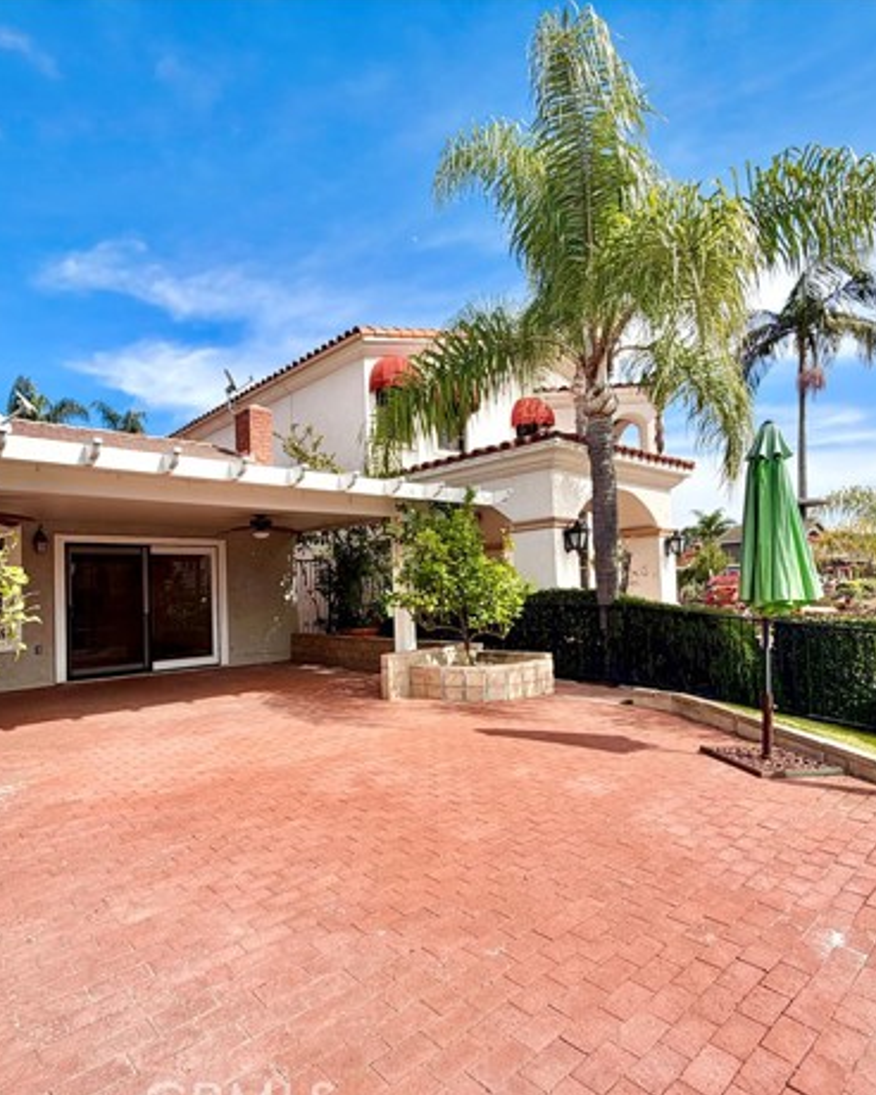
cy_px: 567
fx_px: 616
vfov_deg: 83.3
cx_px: 364
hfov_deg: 70.3
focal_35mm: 19
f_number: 2.2
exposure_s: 1/770
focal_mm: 2.22
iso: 25
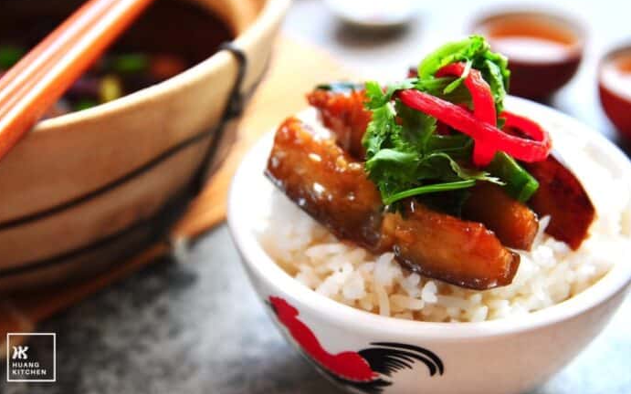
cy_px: 184
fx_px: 1118
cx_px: 313
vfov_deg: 20.0
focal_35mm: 65
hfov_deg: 31.5
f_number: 4.8
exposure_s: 1/250
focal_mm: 42
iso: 160
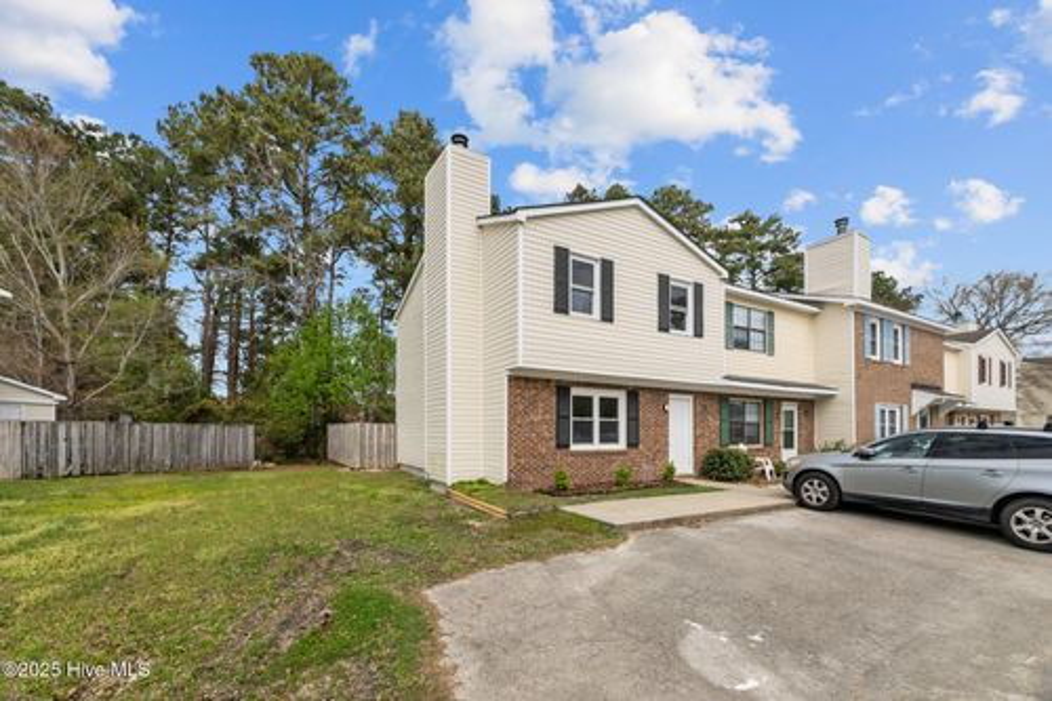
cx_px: 526
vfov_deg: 81.2
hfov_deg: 104.3
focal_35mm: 14
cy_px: 350
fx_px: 409
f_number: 9
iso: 400
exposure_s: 1/640
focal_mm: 14
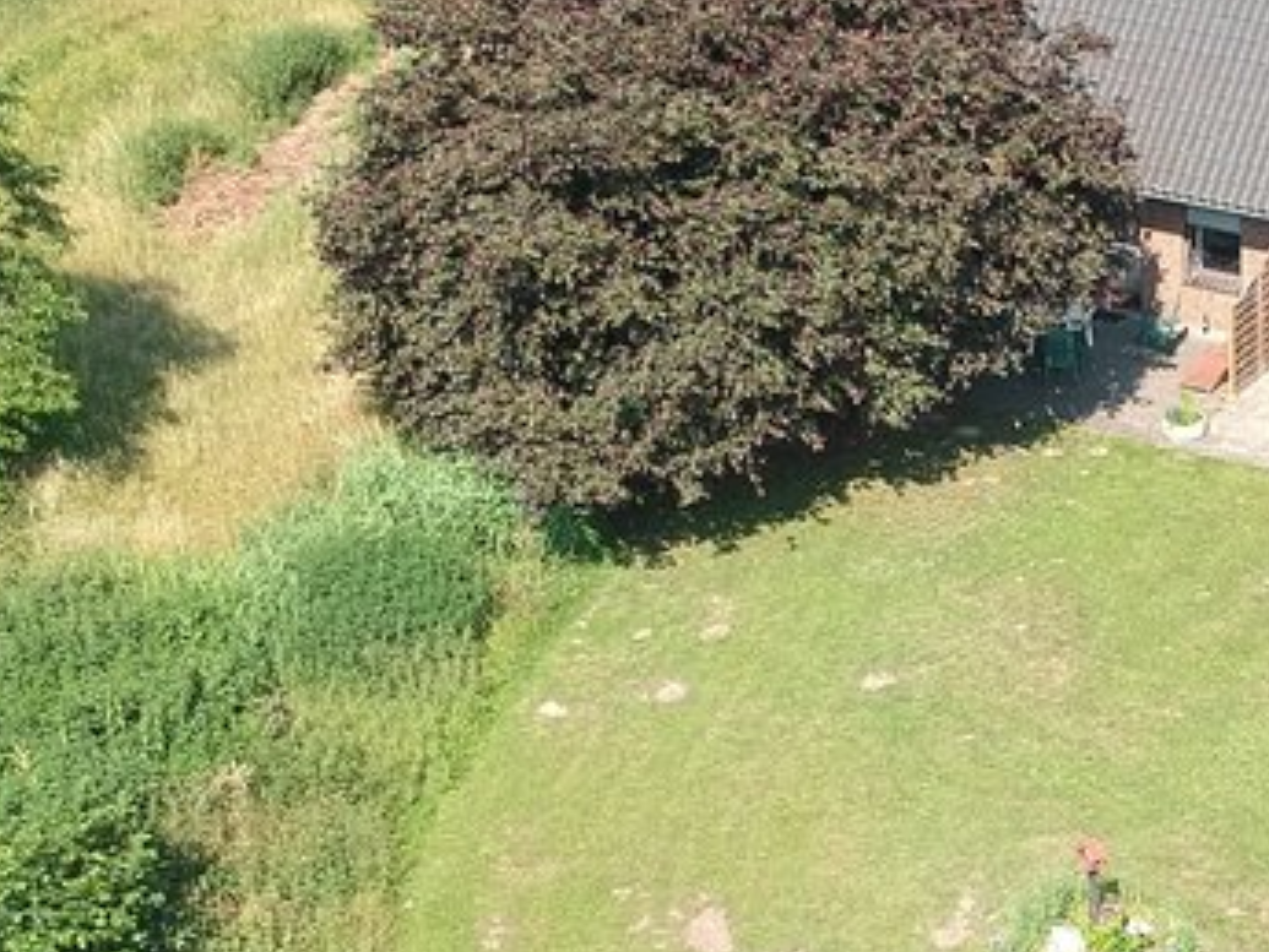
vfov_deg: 16.9
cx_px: 1387
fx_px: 3190
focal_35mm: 87
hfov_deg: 21.4
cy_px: 687
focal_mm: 4.49
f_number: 2.6
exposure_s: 1/400
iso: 100
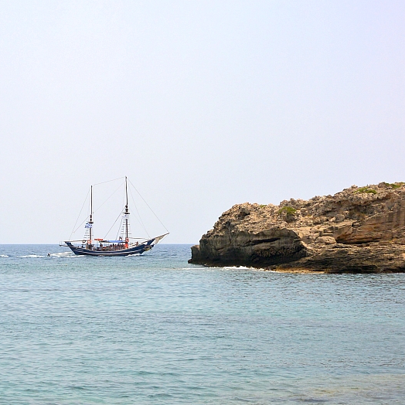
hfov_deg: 16.5
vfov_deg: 16.6
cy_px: 201
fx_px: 1390
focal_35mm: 105
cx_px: 104
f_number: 5.6
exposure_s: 1/1000
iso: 160
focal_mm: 30
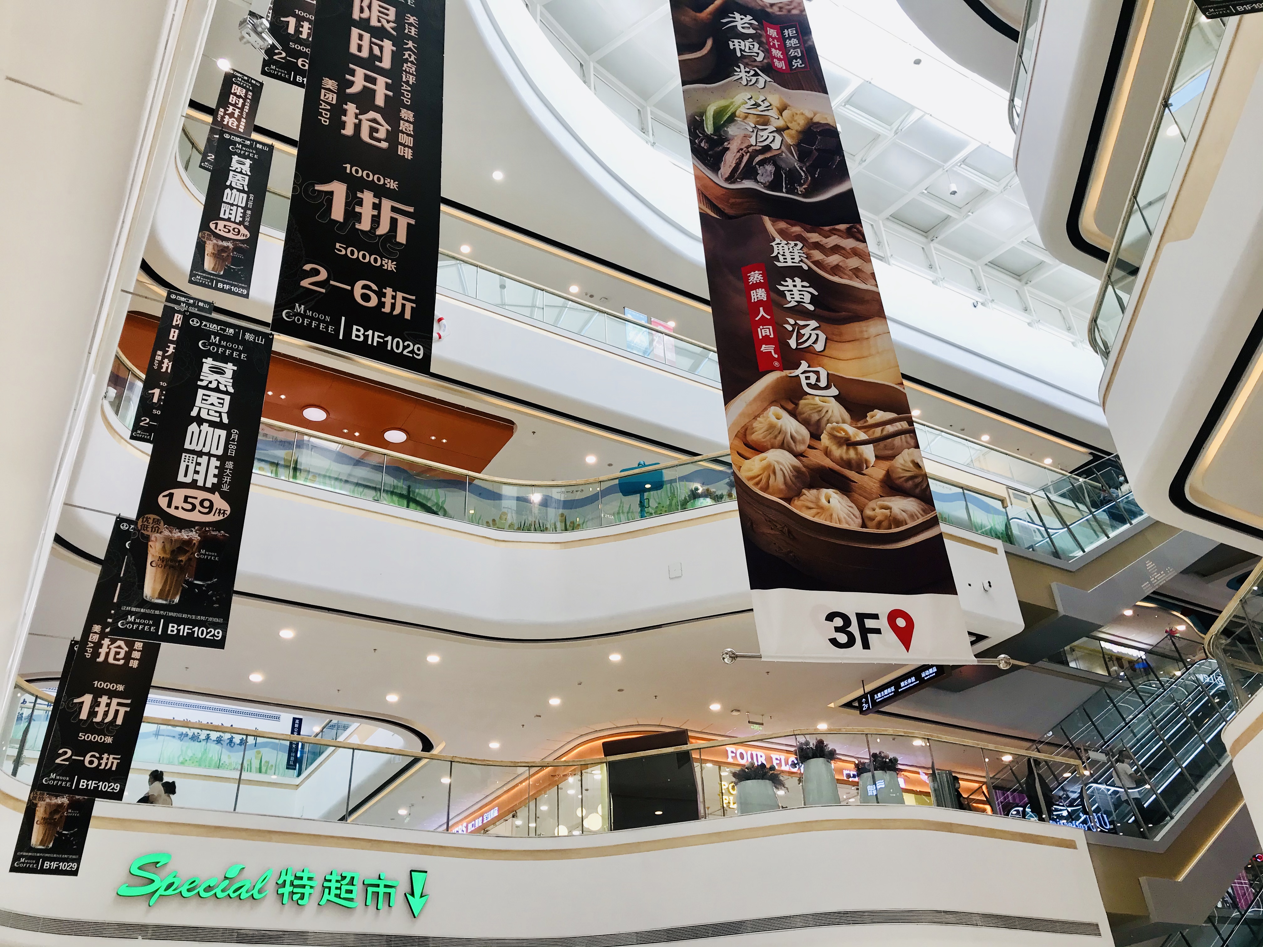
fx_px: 1022
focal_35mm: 28
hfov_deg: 63.4
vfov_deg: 49.7
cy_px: 474
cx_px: 632
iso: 20
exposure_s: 1/129
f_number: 1.8
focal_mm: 3.99
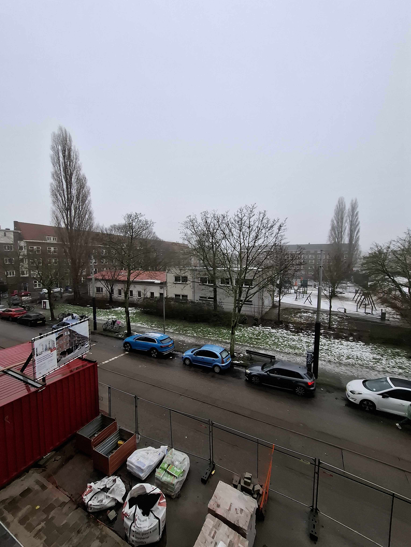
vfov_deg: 106.2
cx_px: 206
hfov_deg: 89.9
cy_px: 274
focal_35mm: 13
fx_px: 206
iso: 40
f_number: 2.2
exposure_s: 1/125
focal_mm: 1.74
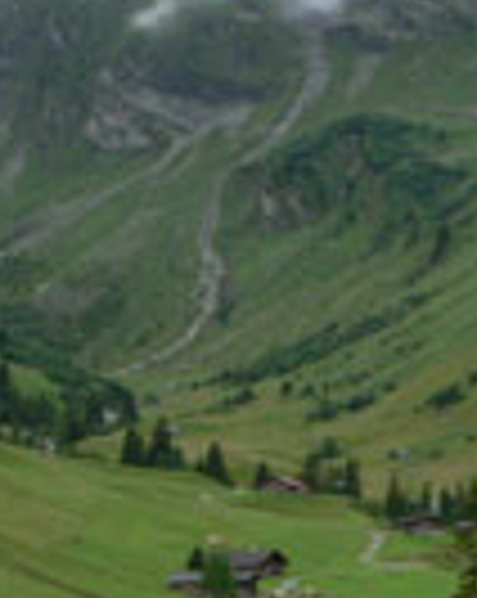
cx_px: 306
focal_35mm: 119
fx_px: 2105
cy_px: 513
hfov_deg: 12.9
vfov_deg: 16.0
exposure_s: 1/200
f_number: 4
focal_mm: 6
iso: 80
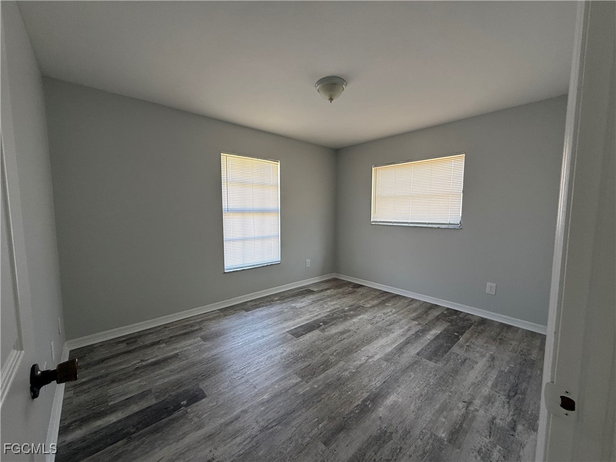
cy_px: 231
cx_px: 308
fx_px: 249
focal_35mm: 14
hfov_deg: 102.1
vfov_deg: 85.7
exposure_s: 1/99
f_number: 2.2
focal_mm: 2.22
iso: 100
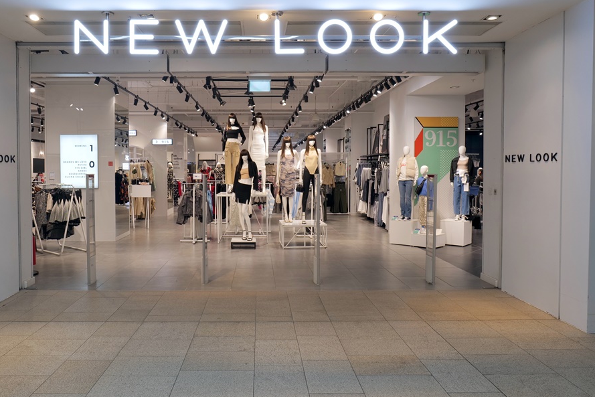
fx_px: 446
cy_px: 179
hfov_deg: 67.1
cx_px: 260
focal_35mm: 27
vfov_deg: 47.9
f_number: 8
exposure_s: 1/30
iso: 640
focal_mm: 20
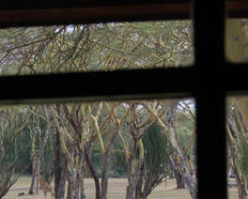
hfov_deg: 12.5
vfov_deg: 10.1
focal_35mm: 153
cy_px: 177
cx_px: 44
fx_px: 1124
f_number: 5.6
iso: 100
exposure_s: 1/125
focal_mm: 36
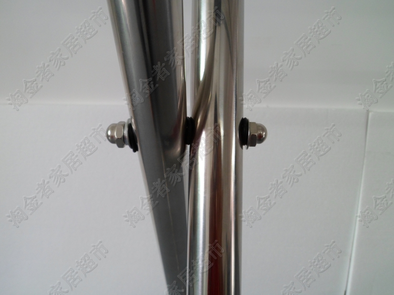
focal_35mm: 27
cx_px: 197
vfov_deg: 51.3
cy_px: 148
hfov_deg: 65.4
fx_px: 307
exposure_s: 1/30
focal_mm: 4.9
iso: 160
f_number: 3.3
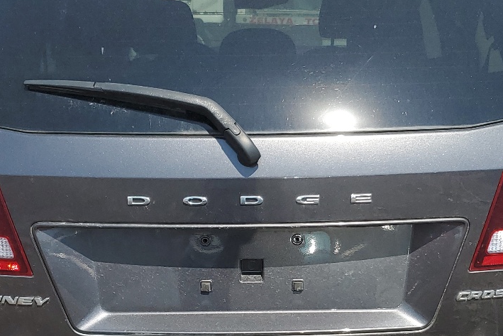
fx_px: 852
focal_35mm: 61
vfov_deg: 22.1
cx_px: 258
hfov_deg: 32.9
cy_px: 254
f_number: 1.5
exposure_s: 1/2500
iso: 50
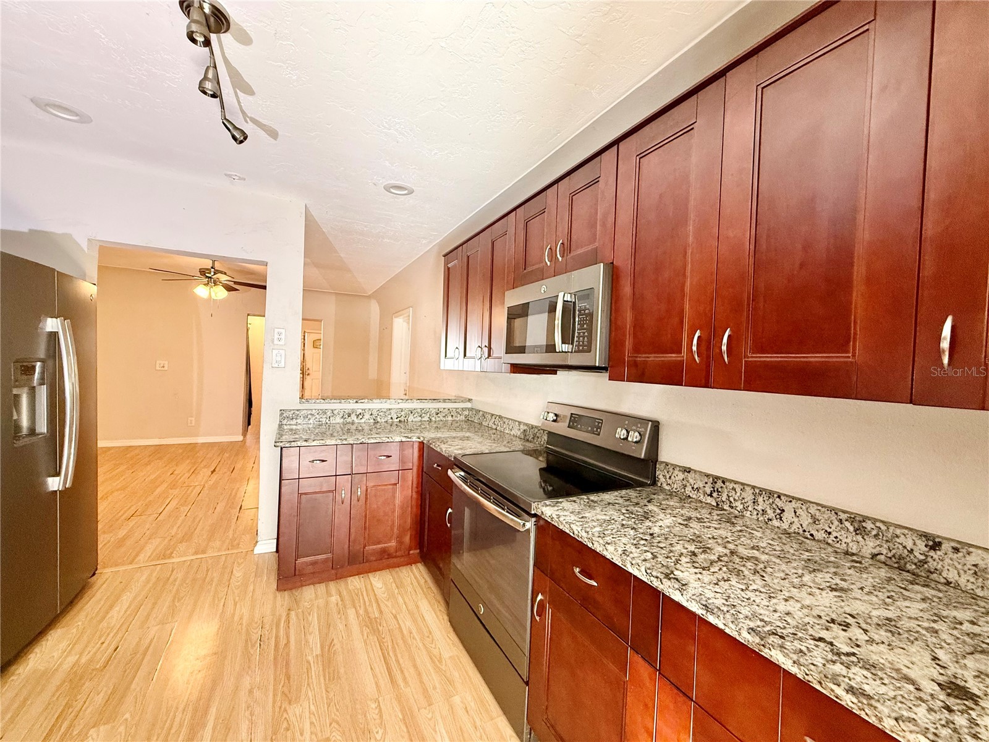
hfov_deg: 102.1
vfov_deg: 85.7
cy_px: 371
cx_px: 494
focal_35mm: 14
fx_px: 400
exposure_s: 1/60
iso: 400
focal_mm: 2.22
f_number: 2.2
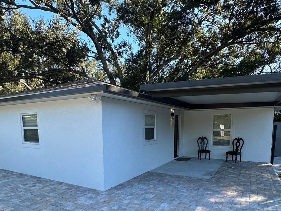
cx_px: 136
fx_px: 203
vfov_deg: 52.9
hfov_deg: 69.4
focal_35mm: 25
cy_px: 153
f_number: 2.2
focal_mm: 2.22
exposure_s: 1/334
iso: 40
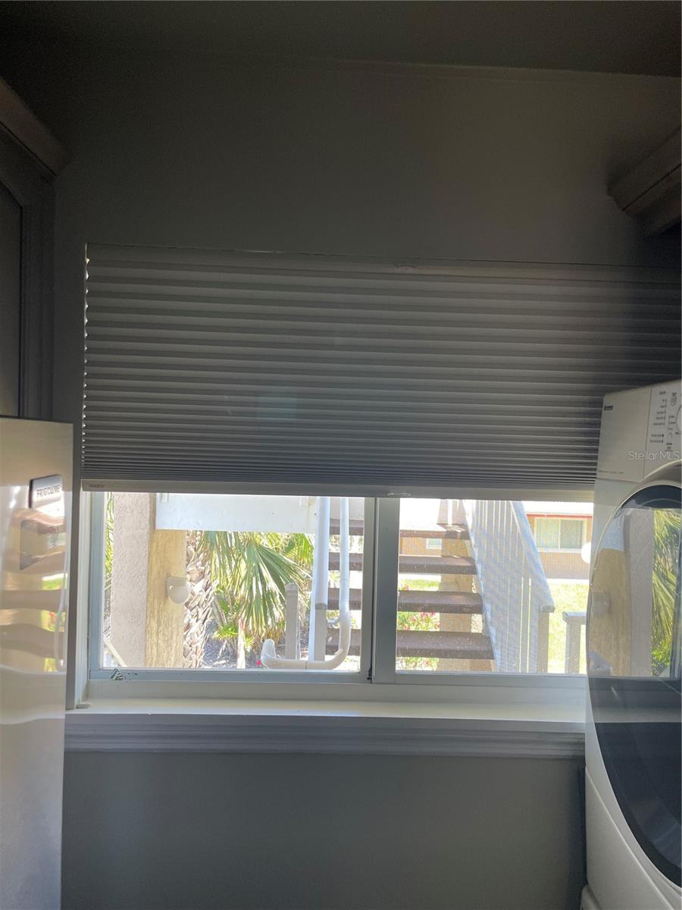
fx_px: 683
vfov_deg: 67.3
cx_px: 341
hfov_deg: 53.1
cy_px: 455
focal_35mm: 26
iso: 64
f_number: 1.6
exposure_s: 1/121
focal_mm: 4.2
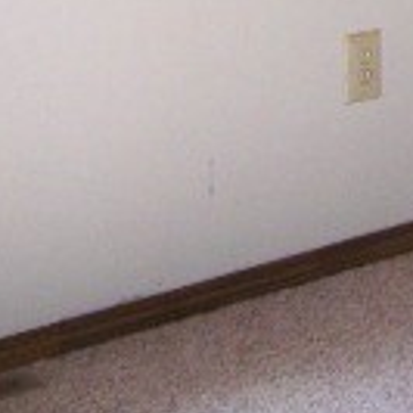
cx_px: 783
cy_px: -174
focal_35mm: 162
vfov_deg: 10.5
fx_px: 2187
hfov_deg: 10.1
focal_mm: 6.3
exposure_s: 1/60
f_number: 2.8
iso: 160
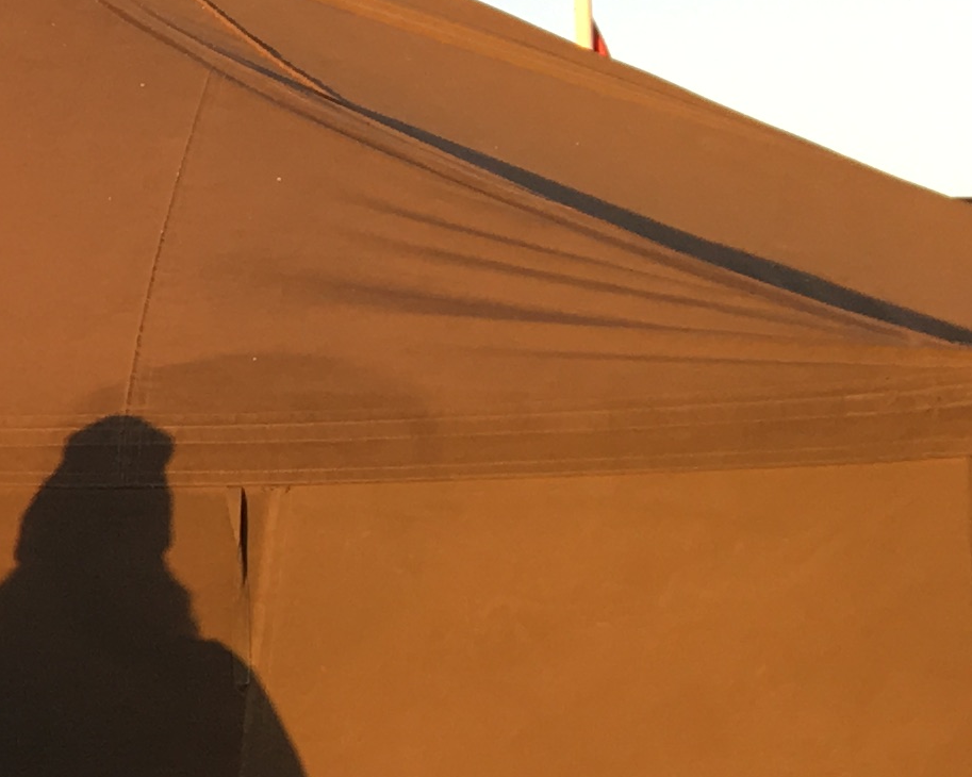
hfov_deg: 13.1
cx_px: -1057
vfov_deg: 12.3
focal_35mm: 125
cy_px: 648
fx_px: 3595
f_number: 2.2
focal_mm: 4.15
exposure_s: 1/138
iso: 25
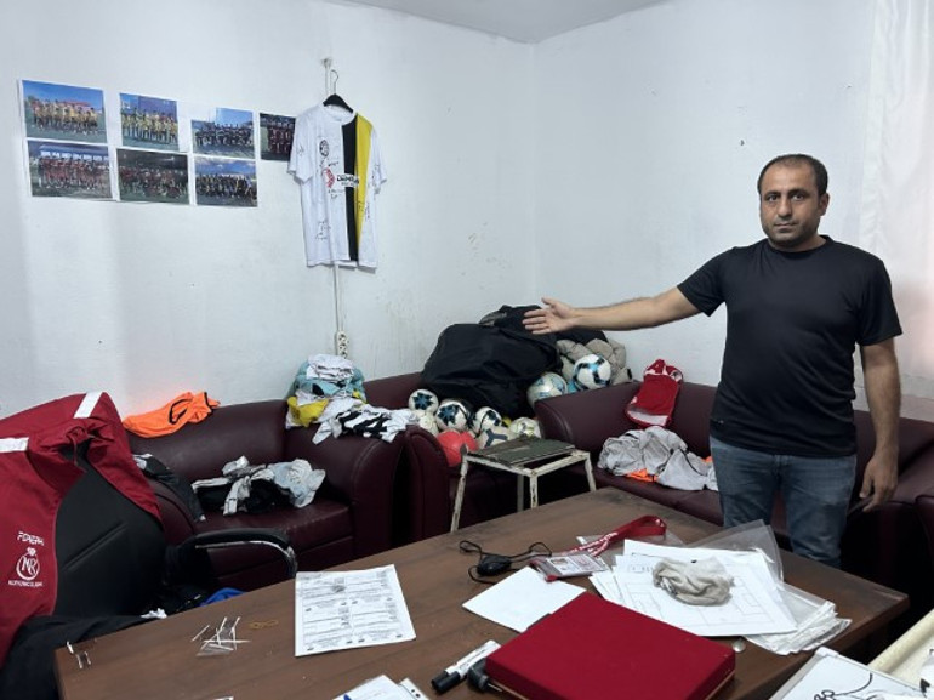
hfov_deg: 67.3
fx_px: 701
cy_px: 350
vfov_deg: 53.0
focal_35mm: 26
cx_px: 467
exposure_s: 1/50
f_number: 1.5
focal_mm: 5.7
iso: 200
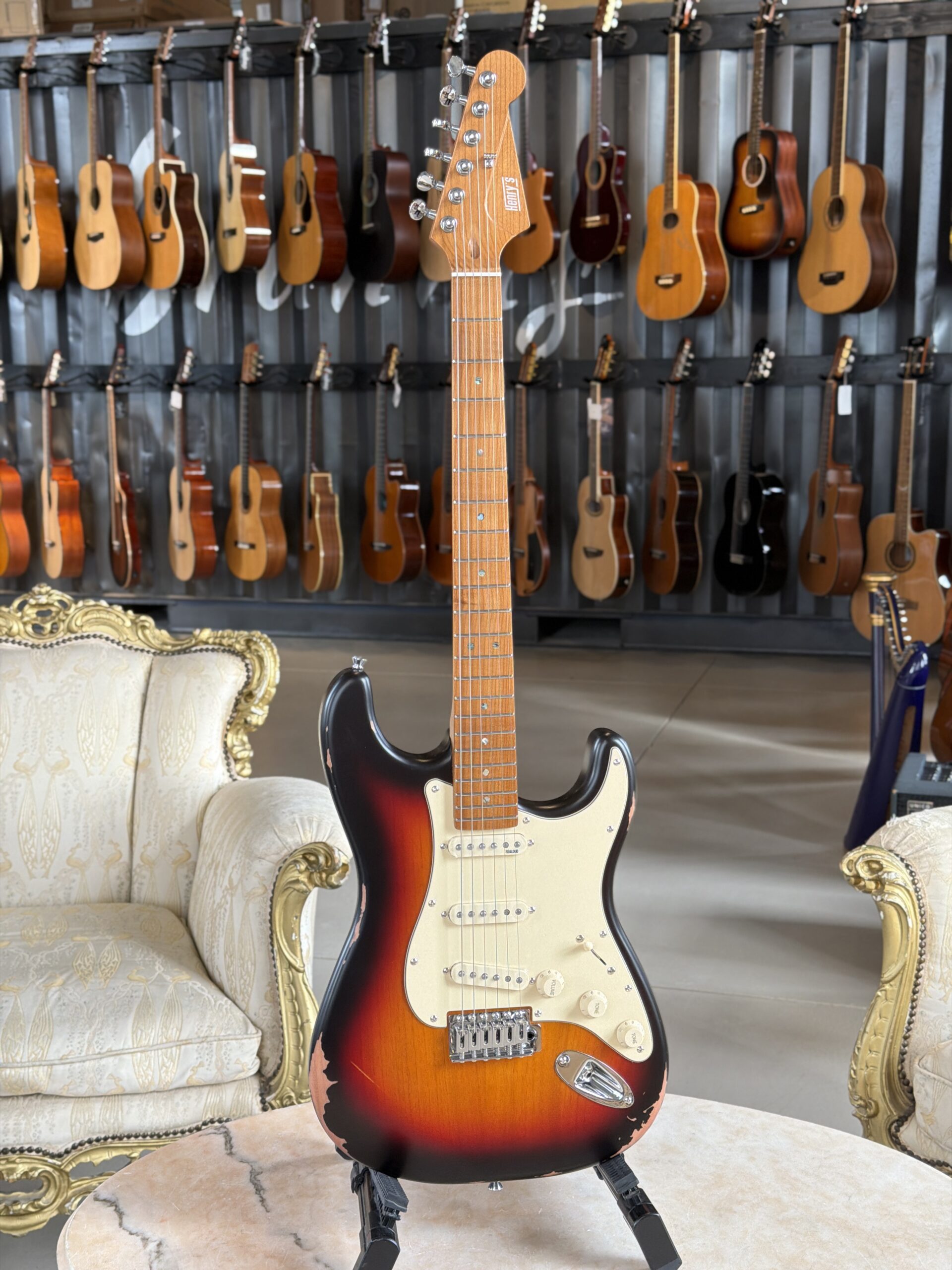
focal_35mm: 48
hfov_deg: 30.3
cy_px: 635
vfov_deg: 39.7
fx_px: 1760
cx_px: 476
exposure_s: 1/61
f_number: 1.78
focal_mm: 6.76
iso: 100
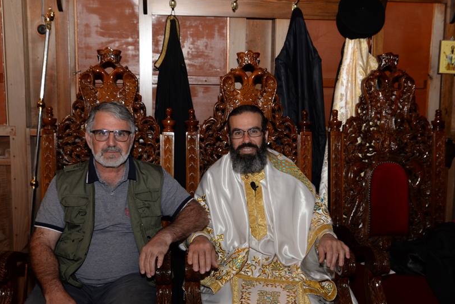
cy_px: 170
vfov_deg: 27.0
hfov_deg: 39.5
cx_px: 251
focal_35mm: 50
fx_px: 632
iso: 400
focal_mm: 42
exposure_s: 1/60
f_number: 6.3
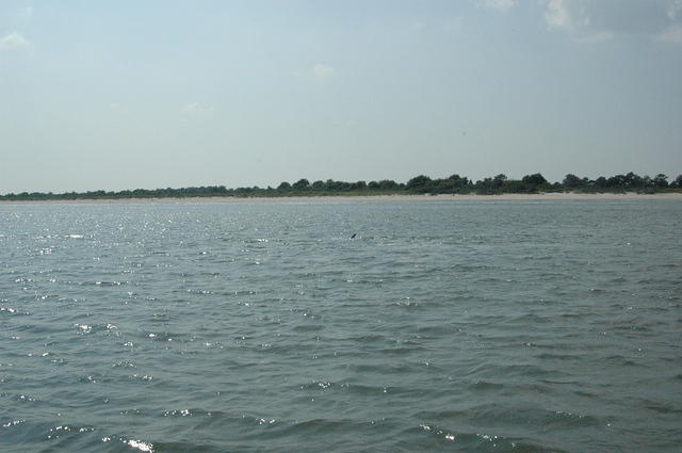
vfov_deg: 31.8
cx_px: 341
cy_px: 226
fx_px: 795
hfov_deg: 46.5
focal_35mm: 42
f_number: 20
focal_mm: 28
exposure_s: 1/1600
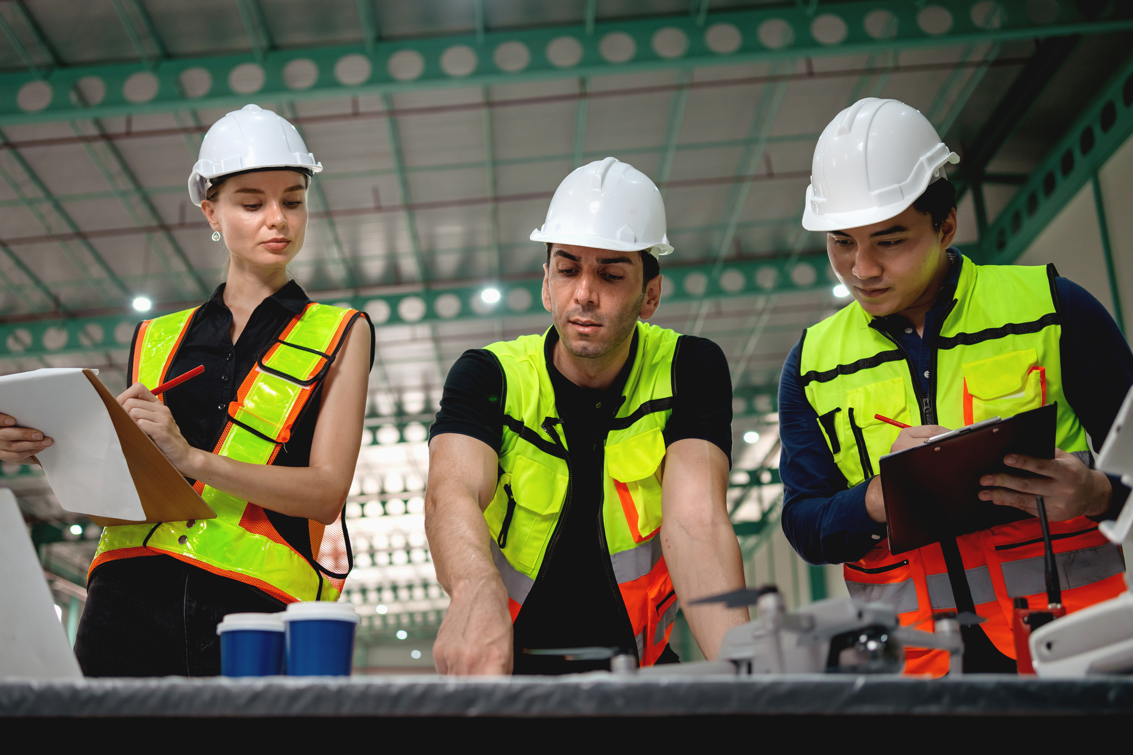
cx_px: 566
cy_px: 378
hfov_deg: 54.4
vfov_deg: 37.9
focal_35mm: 35
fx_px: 1101
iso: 400
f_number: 2.5
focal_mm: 35
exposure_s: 1/200
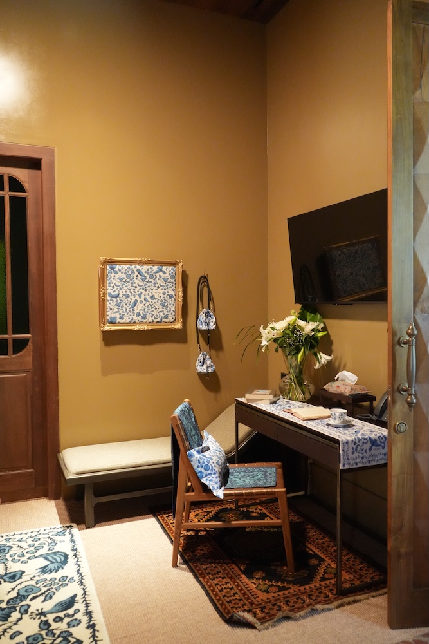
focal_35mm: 28
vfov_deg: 65.5
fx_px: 500
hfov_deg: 46.4
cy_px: 322
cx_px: 214
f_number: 3.5
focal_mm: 28
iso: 12800
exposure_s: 1/125
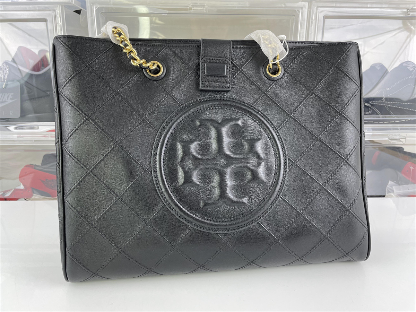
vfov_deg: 53.1
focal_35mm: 26
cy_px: 156
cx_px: 208
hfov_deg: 67.3
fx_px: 312
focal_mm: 4.2
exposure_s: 1/100
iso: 50
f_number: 1.6
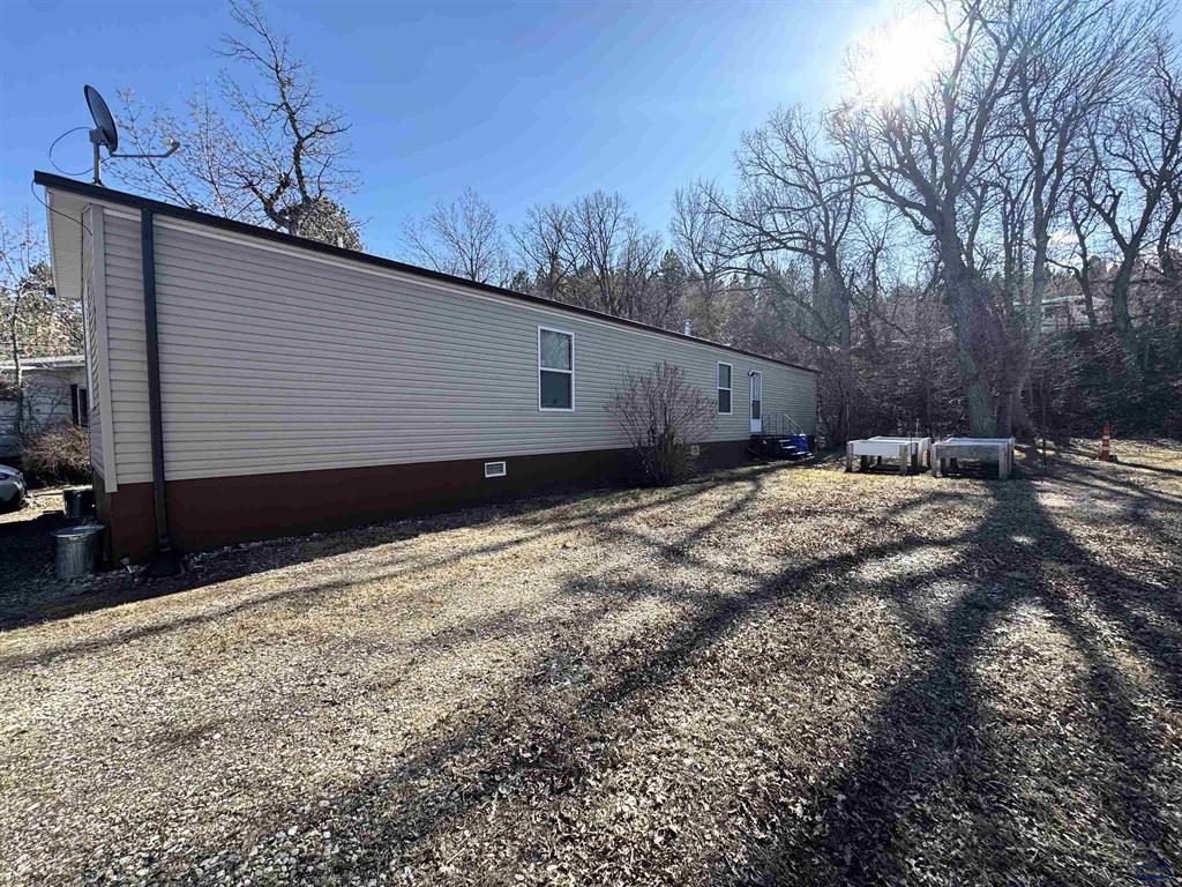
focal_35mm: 14
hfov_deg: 102.1
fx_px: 478
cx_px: 591
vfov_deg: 85.7
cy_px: 444
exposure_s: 1/561
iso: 40
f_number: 2.2
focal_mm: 2.22
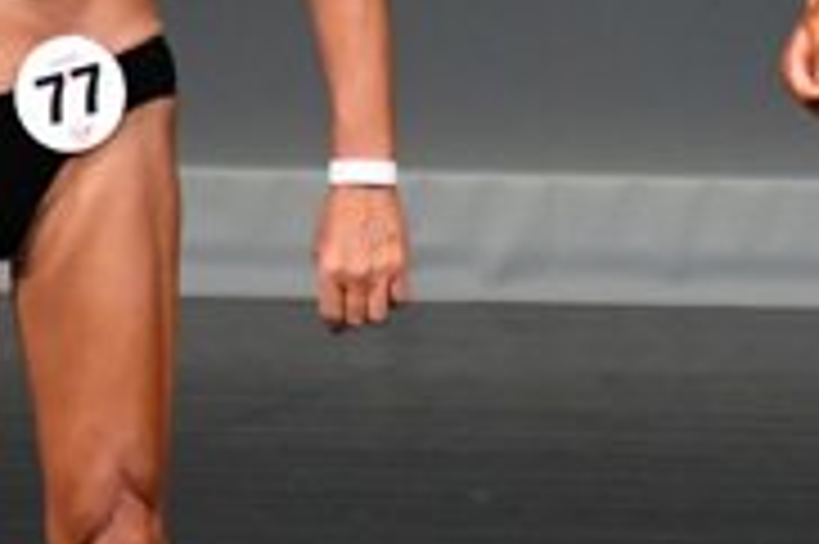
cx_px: 736
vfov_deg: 0.9
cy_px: 45
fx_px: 33457
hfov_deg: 1.4
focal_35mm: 1472
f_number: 5.6
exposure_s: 1/400
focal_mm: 230
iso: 4000
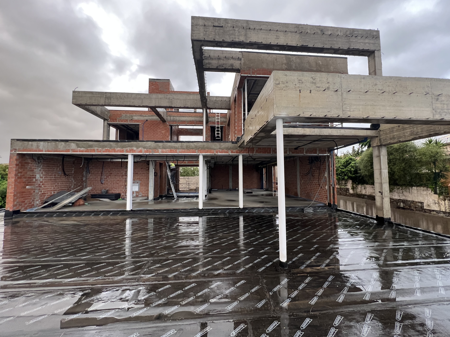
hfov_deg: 102.0
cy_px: 165
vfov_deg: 85.7
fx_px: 182
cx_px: 234
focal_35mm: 14
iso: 200
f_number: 1.8
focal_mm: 1.57
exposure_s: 1/121
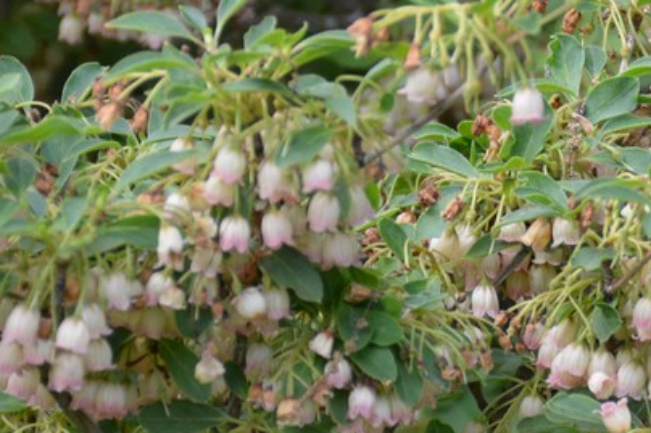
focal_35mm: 446
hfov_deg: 4.6
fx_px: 8061
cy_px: 330
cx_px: 559
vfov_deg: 3.1
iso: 320
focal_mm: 80
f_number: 5.6
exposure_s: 1/125
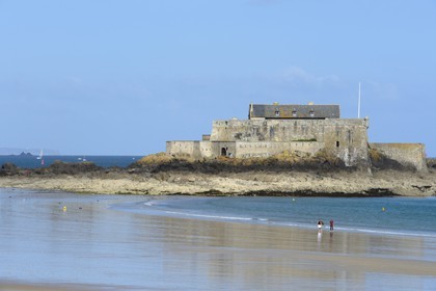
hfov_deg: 10.3
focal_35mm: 200
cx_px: 218
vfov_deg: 6.9
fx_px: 2422
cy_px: 146
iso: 400
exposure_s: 1/200
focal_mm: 200
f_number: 22
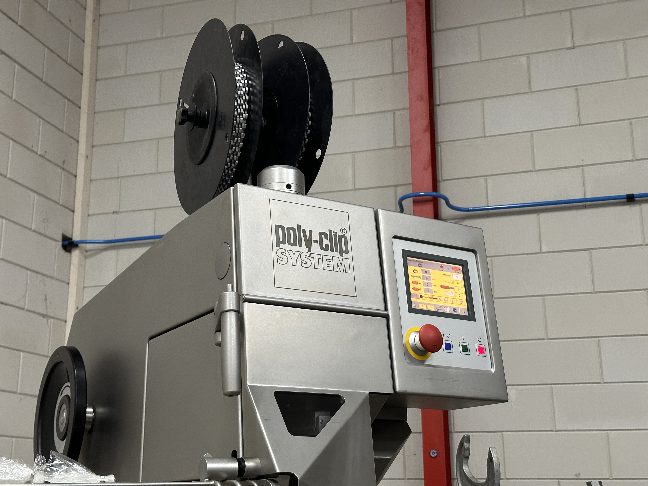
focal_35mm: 48
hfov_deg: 39.7
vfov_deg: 30.3
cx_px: 324
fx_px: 899
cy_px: 243
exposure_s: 1/33
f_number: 1.78
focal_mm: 6.86
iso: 250
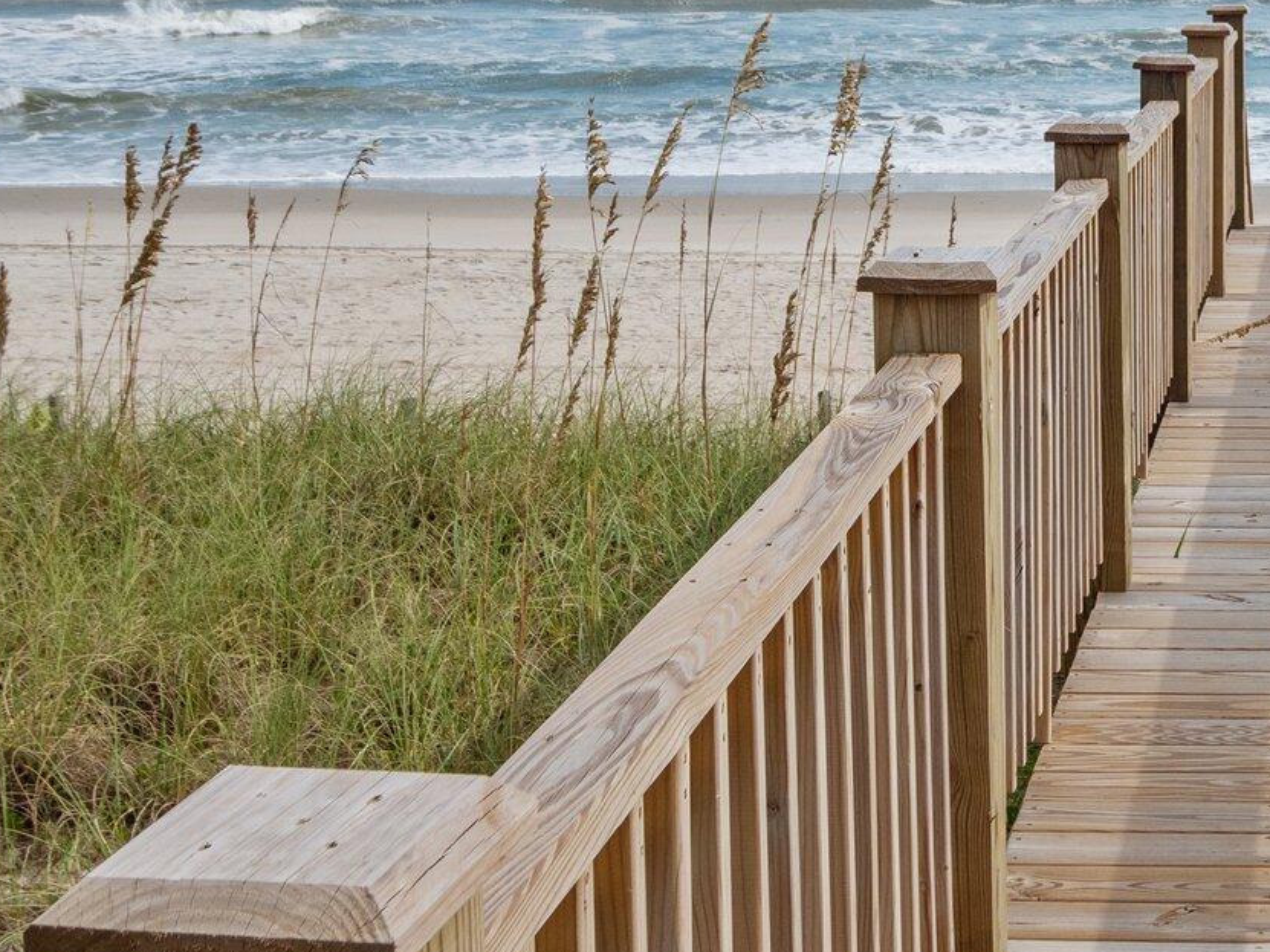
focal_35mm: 69
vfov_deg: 21.1
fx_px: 2531
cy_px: 241
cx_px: 1353
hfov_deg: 26.3
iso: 200
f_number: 5.6
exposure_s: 1/1000
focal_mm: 14
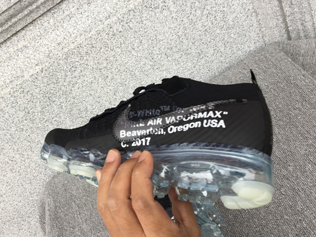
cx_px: 147
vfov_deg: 37.7
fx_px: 347
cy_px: 125
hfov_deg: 48.9
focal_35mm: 38
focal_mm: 3.3
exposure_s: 1/50
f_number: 2.4
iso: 32
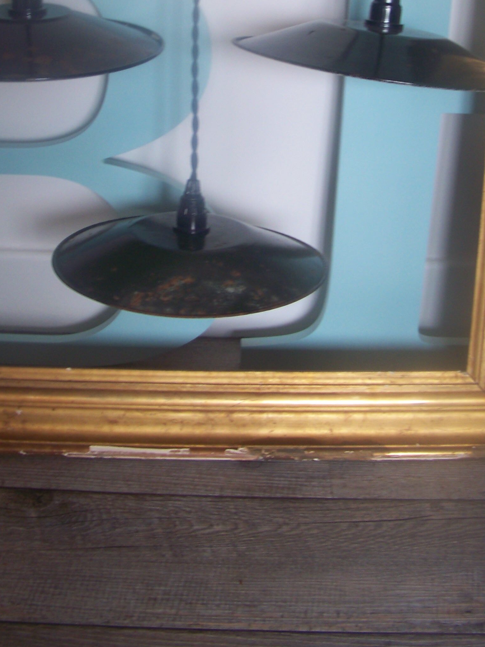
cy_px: 105
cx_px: 198
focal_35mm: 59
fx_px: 1102
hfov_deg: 24.8
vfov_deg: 31.6
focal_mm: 5.85
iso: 64
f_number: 2.8
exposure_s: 1/5
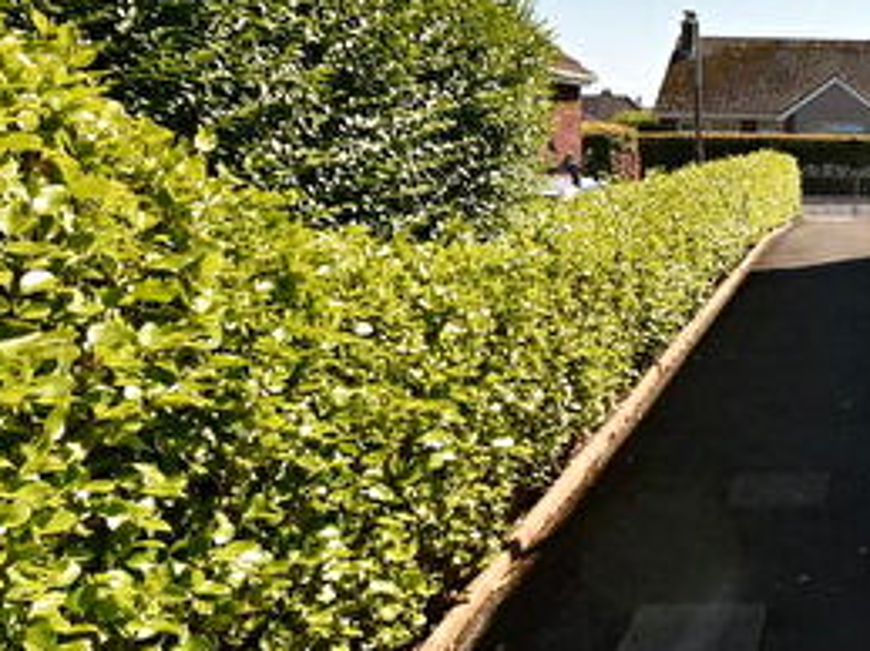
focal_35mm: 39
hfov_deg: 40.7
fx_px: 980
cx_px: 904
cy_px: 230
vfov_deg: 36.5
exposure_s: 1/500
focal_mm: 10
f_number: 8
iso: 320
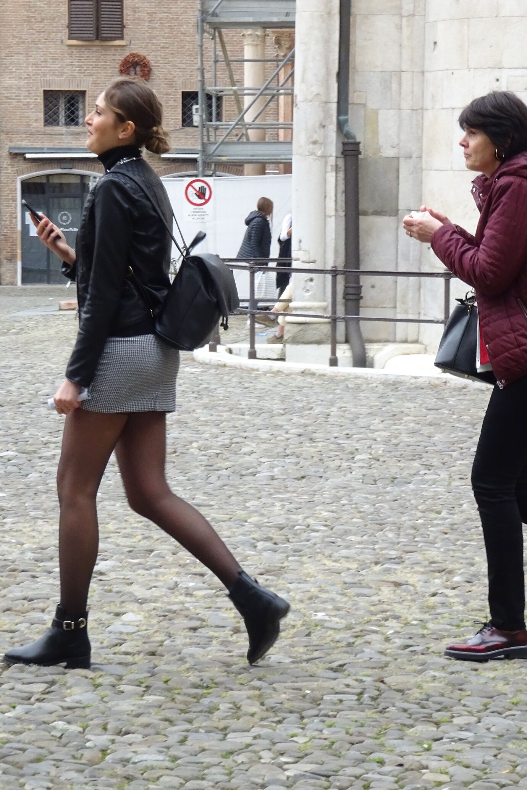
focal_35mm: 123
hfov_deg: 11.1
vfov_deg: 16.7
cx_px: 331
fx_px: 2701
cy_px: 378
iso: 400
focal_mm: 17.49
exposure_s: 1/125
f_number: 5
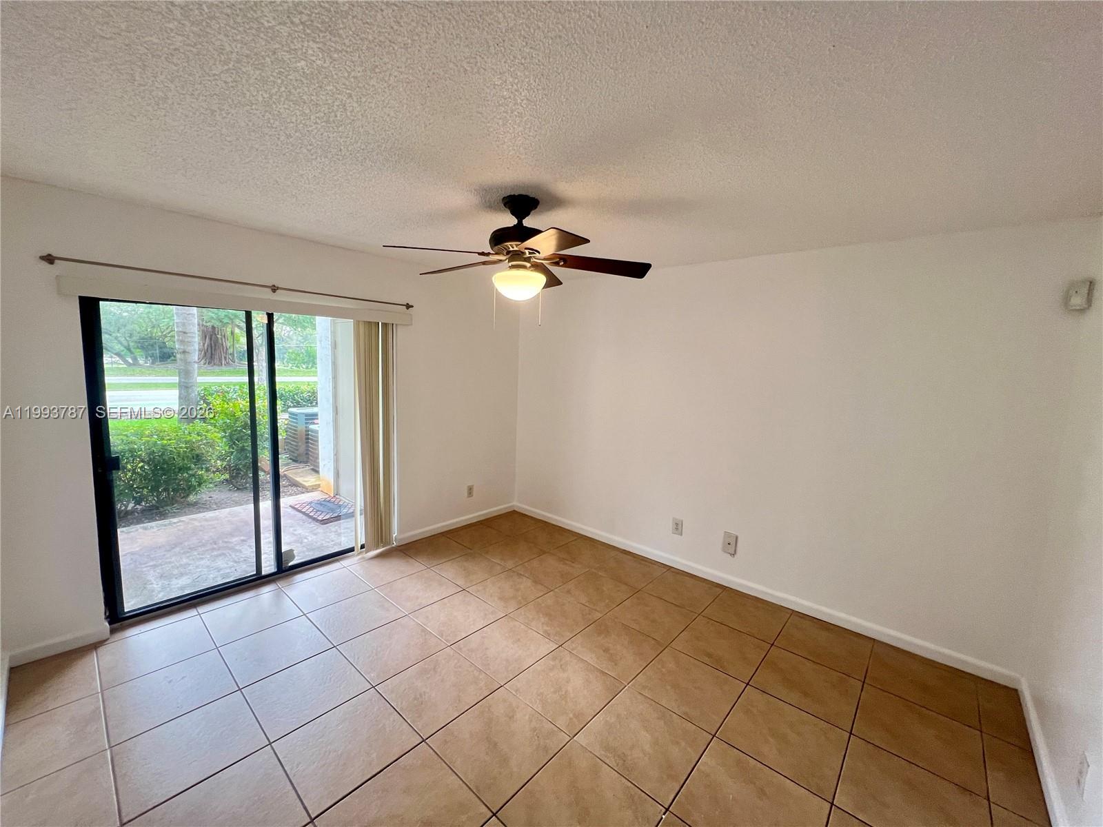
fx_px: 414
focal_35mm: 13
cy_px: 414
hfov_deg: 106.2
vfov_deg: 89.9
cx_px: 552
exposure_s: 1/60
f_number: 1.8
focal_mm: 1.57
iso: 160
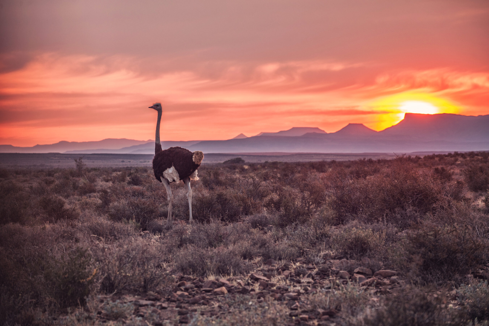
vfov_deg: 8.6
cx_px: 244
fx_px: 2172
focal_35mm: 160
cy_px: 163
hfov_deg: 12.8
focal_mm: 160
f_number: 5.6
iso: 100
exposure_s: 1/50
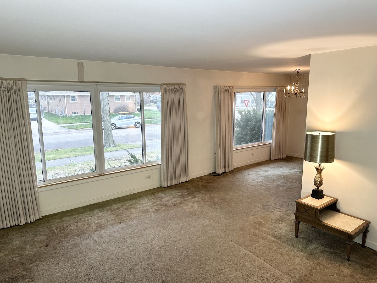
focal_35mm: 24
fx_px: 261
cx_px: 188
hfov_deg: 71.6
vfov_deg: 56.8
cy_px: 142
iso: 200
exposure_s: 1/120
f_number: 1.78
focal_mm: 6.86
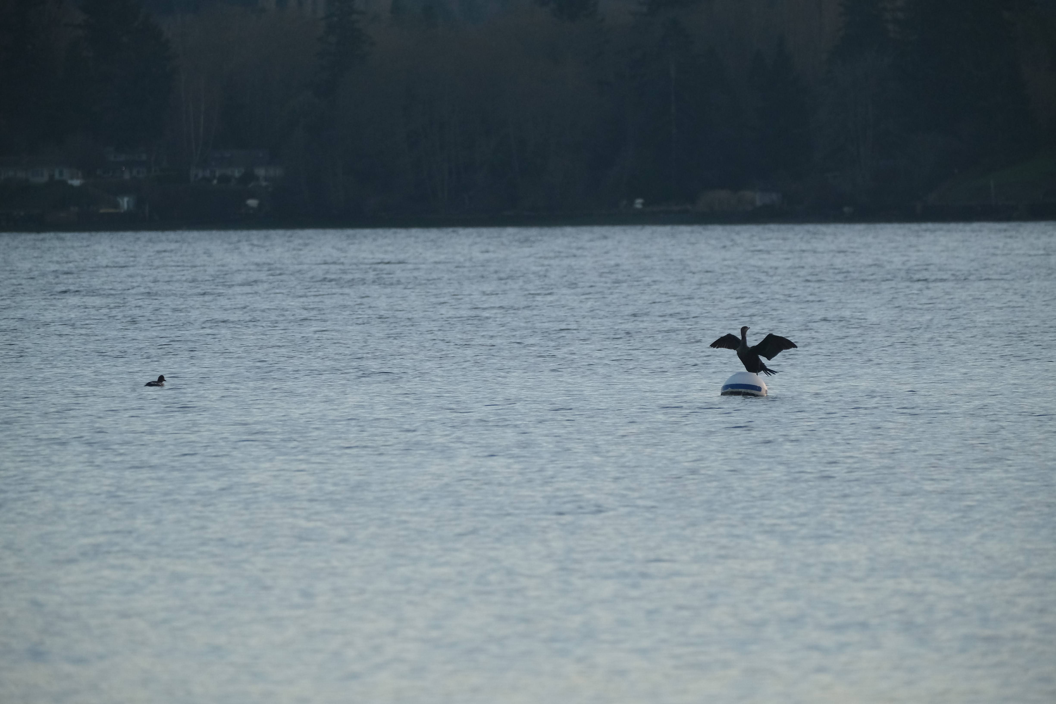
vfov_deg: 3.1
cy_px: 352
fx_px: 13199
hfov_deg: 4.6
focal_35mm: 450
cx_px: 528
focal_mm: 300
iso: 1600
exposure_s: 1/1000
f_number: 5.6
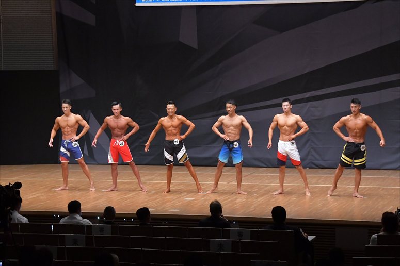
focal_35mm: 108
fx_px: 1199
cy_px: 133
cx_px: 200
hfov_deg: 18.9
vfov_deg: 12.7
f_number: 5.6
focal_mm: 72
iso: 6400
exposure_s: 1/400
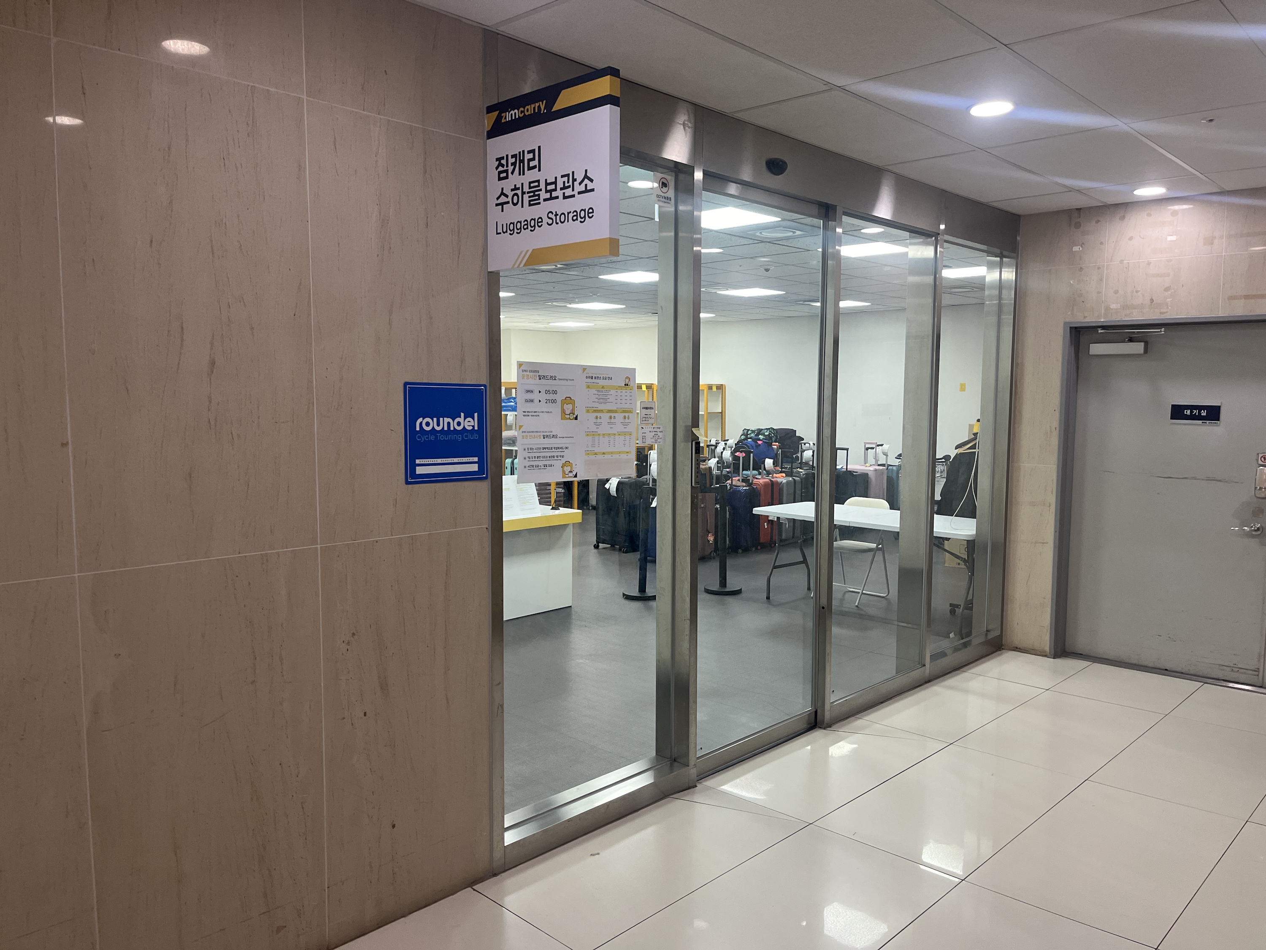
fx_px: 951
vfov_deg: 53.1
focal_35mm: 26
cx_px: 633
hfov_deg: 67.3
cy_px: 475
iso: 125
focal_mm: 5.1
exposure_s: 1/120
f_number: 1.6
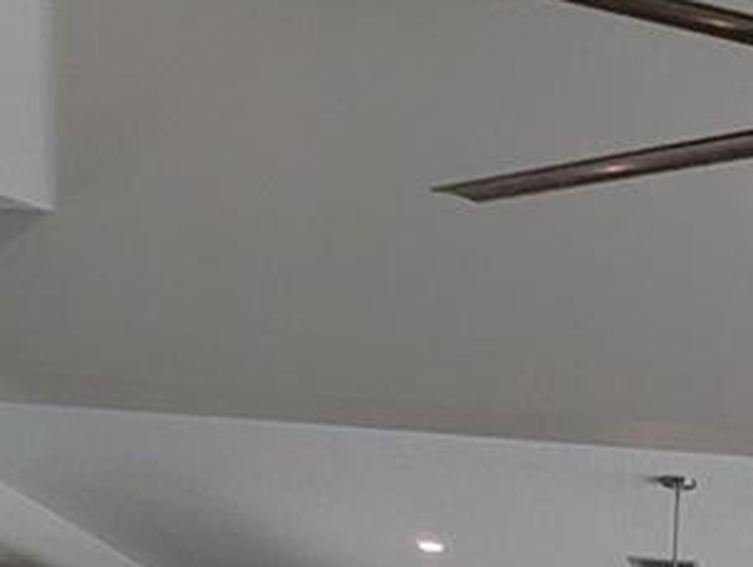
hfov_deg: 20.5
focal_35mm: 84
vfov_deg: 15.4
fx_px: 1830
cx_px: 1063
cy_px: 988
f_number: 2.2
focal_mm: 2.35
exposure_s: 1/239
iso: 49
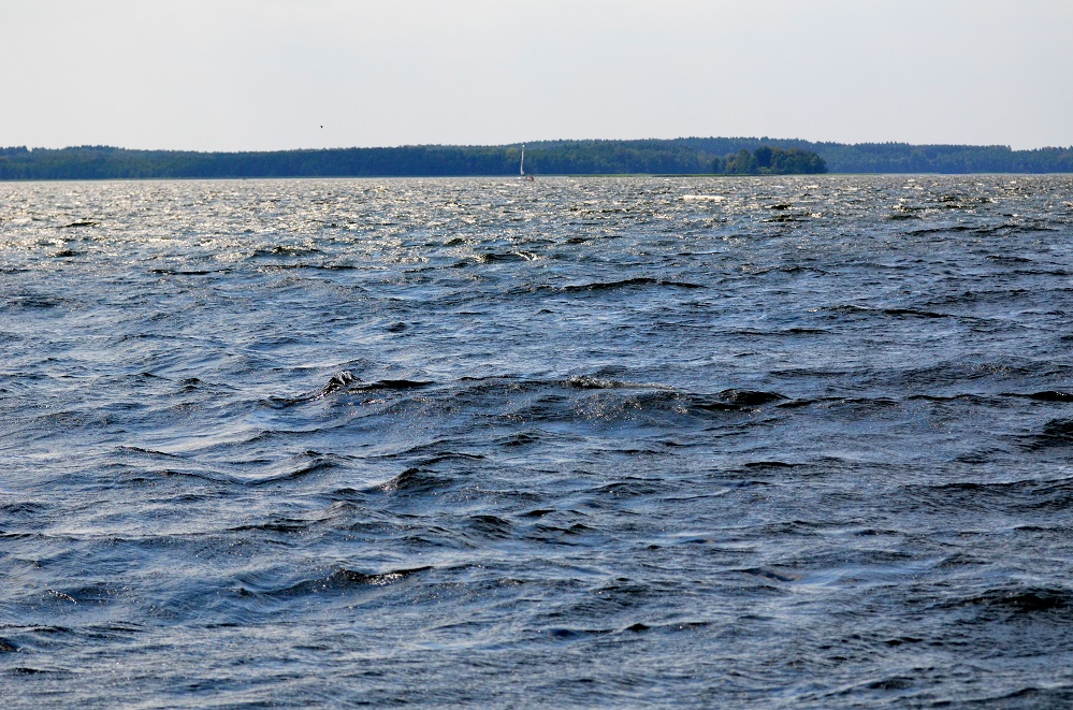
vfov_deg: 13.0
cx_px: 536
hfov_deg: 19.5
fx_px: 3122
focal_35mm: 105
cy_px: 355
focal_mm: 70
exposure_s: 1/8000
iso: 1100
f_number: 4.5
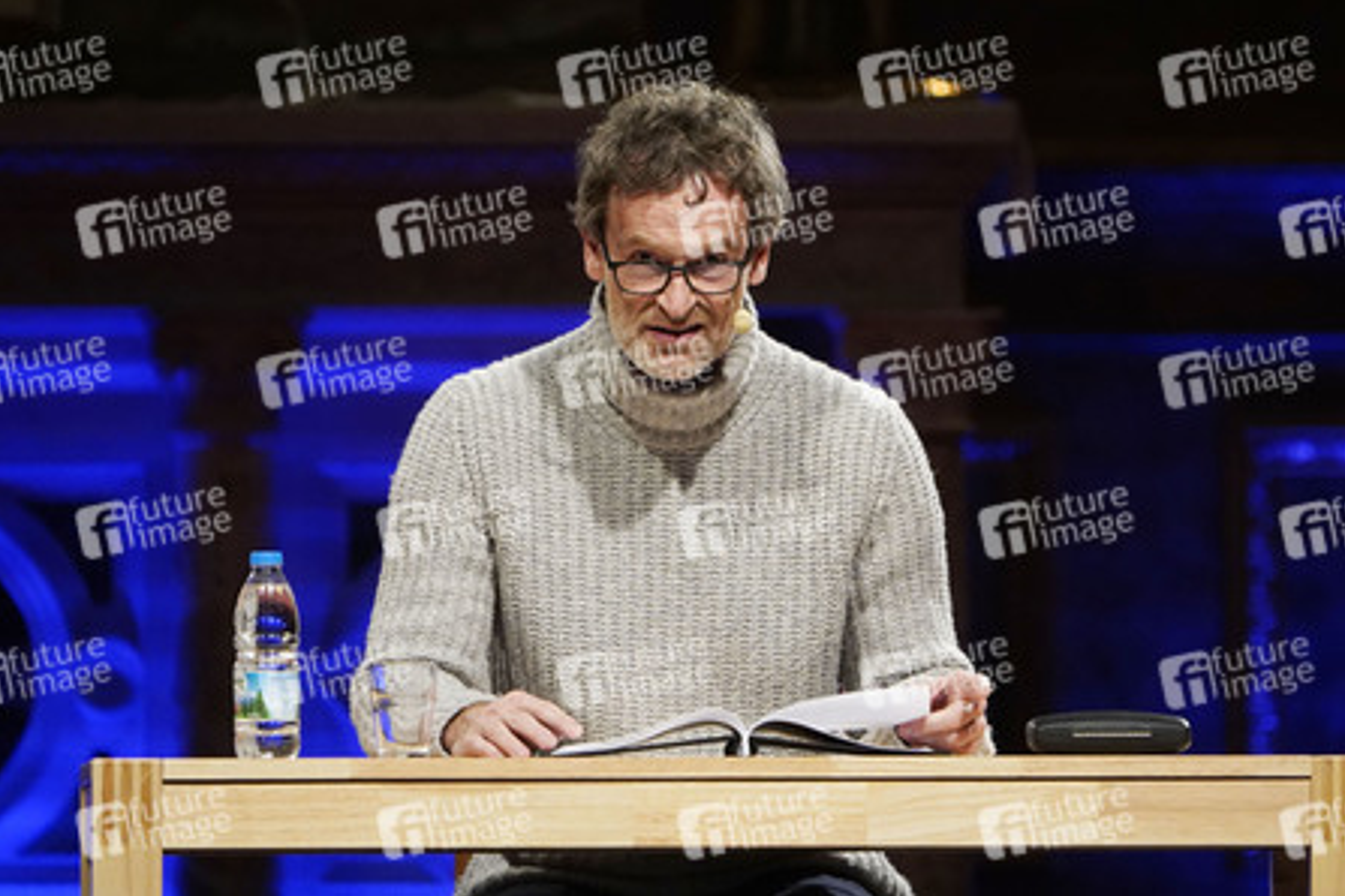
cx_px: 676
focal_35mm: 605
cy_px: 448
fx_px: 22602
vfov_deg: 2.3
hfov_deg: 3.4
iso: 6400
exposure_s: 1/200
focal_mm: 600
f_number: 6.3
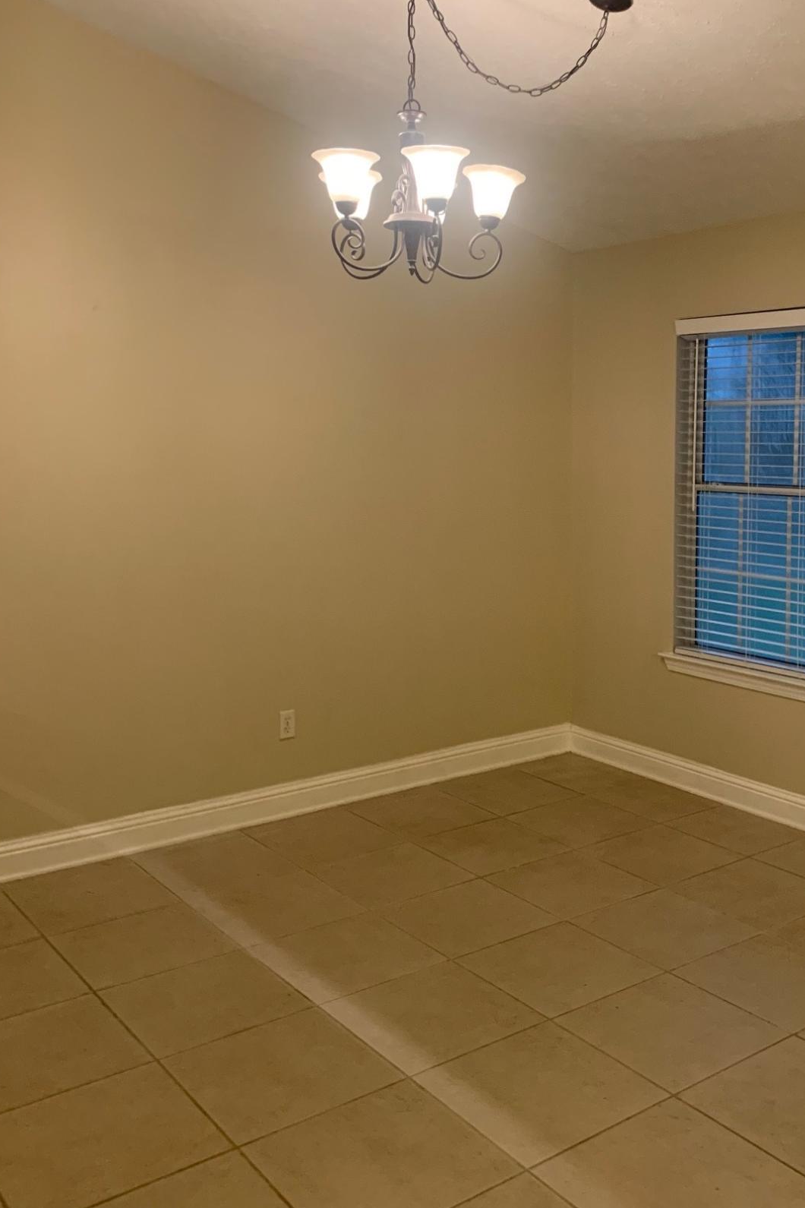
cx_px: 498
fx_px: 1141
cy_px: 514
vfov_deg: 55.6
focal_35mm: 34
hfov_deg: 38.6
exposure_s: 1/60
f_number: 1.8
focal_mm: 4.25
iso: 160
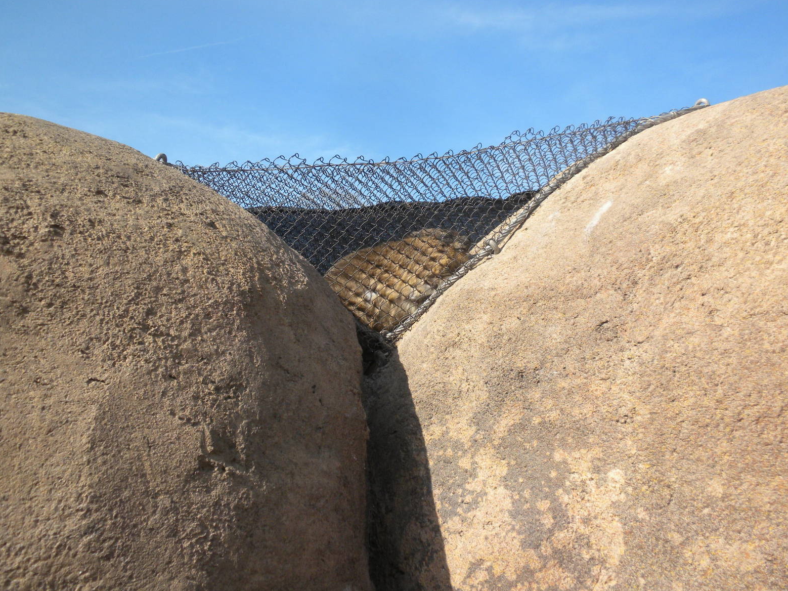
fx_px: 865
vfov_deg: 37.7
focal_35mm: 38
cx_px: 387
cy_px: 292
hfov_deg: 49.0
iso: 64
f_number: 3.5
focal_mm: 6.6
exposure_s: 1/524
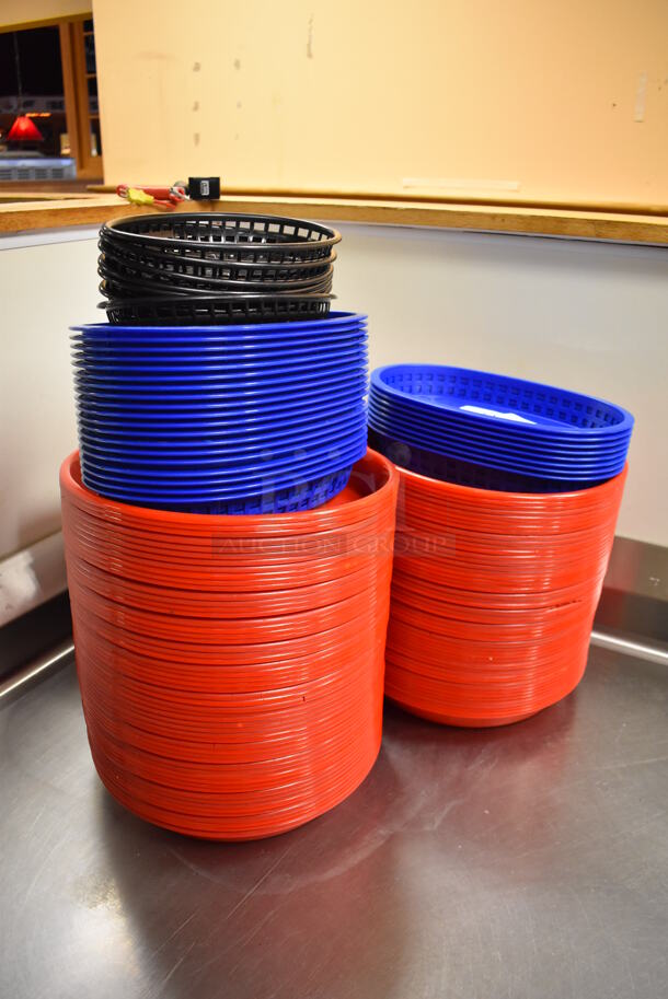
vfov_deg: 67.3
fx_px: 750
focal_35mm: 27
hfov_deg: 48.0
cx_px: 334
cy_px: 500
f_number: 3.5
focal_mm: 18
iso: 2200
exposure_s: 1/125
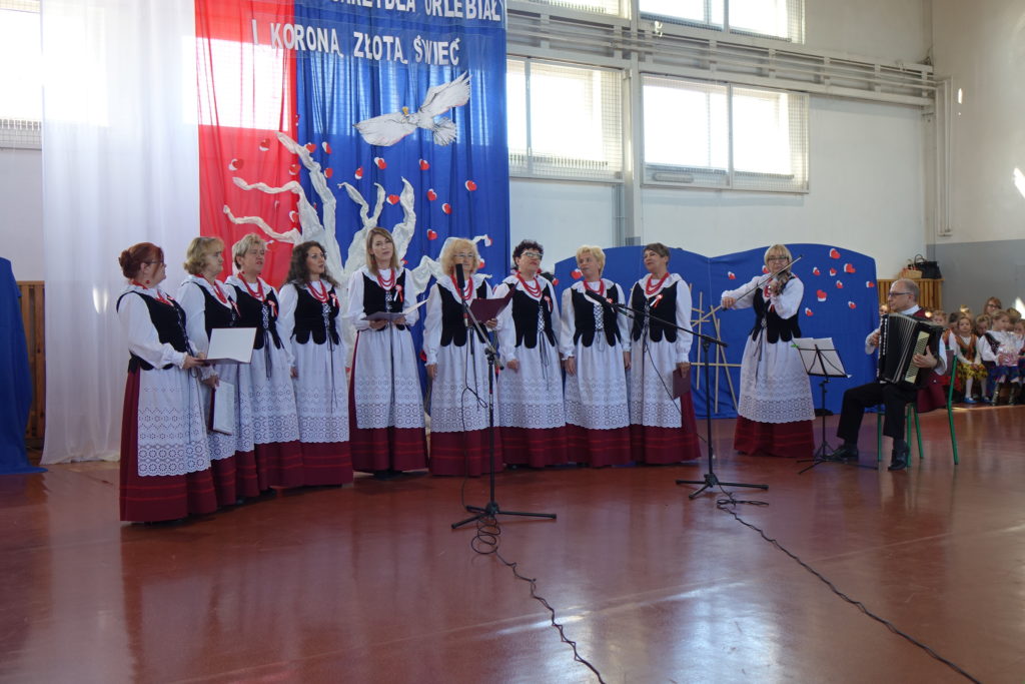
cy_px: 342
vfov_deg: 31.9
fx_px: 1196
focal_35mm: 42
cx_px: 512
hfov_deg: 46.4
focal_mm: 15.45
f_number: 2.8
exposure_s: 1/50
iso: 250
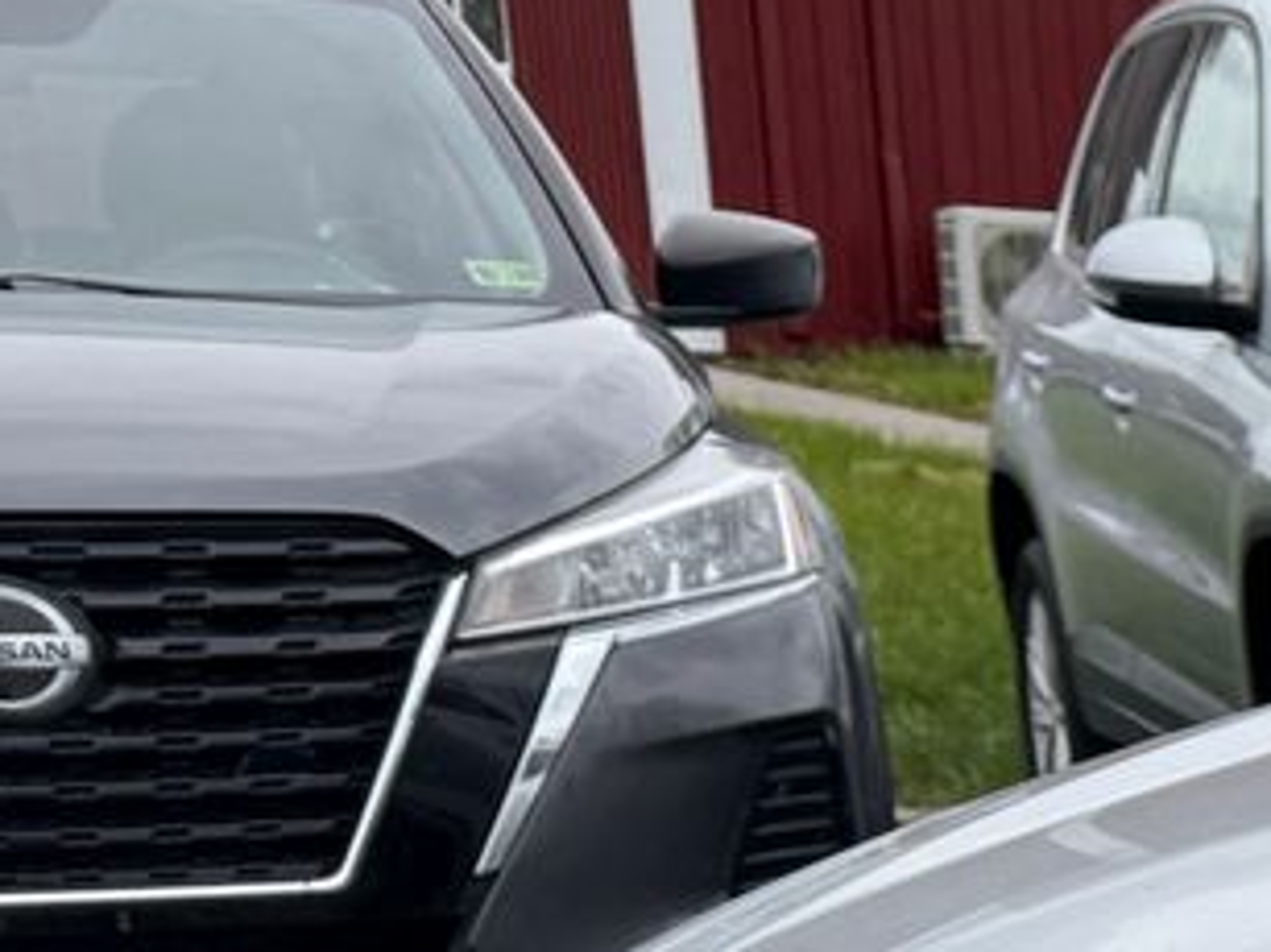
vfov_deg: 11.0
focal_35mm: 125
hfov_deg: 12.2
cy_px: 1780
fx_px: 4588
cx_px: 3163
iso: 80
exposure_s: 1/1211
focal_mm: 6.76
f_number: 1.78
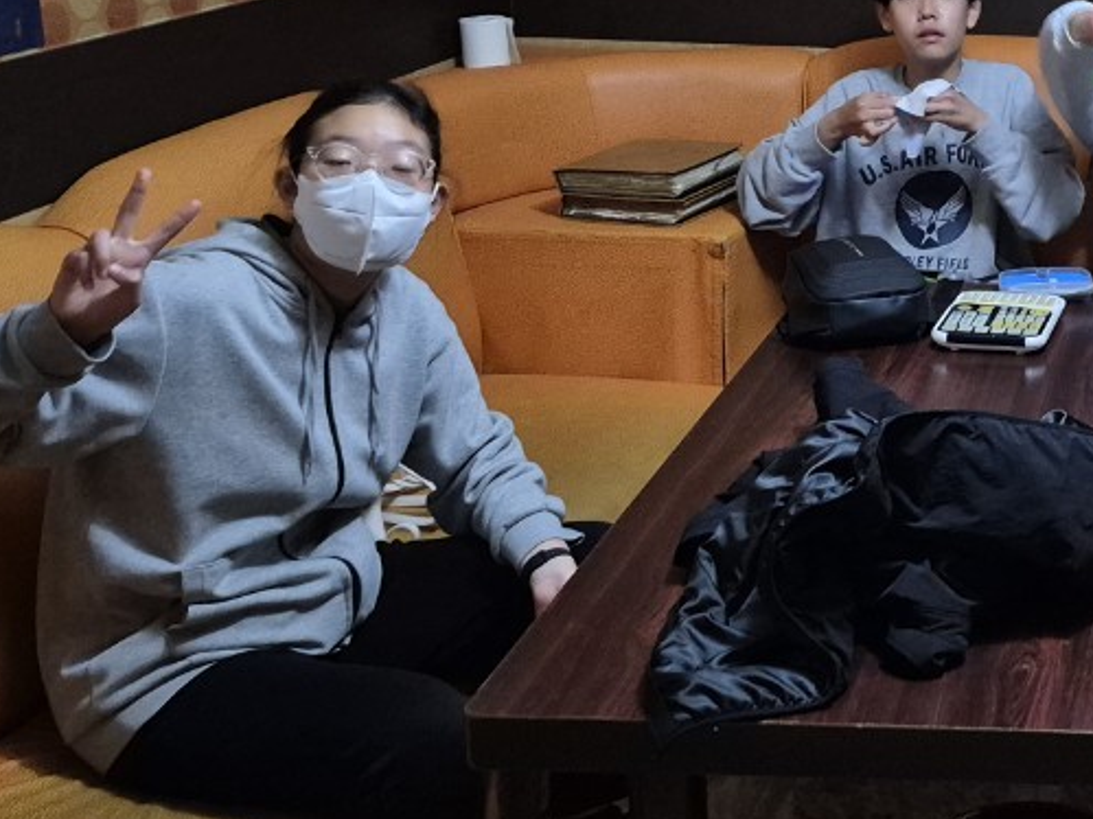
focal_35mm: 59
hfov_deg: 29.4
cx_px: 1211
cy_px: 164
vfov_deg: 24.4
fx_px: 1862
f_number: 1.8
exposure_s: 1/24
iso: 1250
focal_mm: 5.4
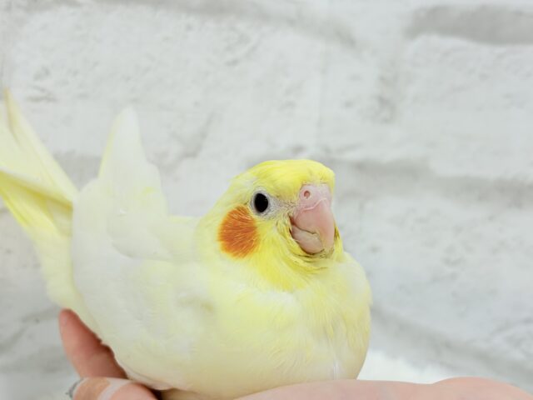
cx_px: 266
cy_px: 200
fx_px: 801
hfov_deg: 36.8
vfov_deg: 28.0
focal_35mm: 52
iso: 64
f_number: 1.6
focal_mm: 5.96
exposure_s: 1/100
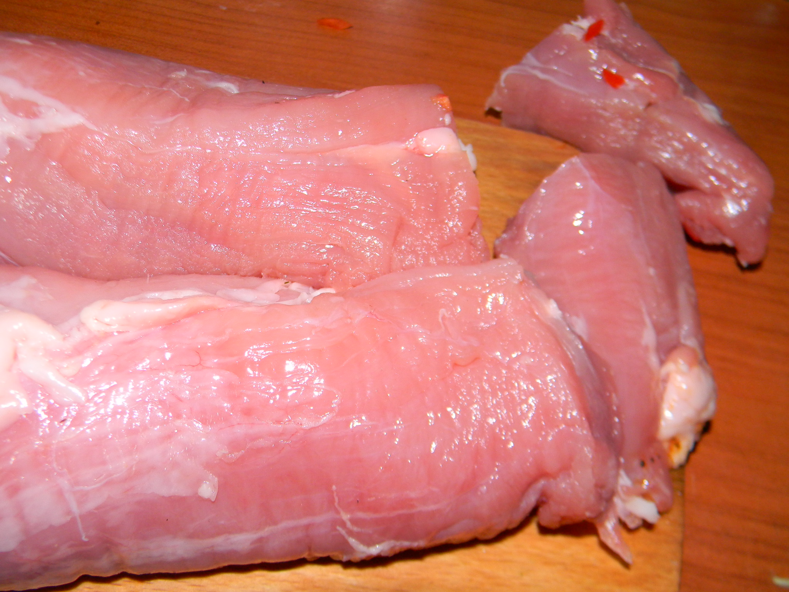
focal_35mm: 36
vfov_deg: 39.7
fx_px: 821
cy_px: 296
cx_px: 394
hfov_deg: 51.4
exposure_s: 1/30
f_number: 3.7
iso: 200
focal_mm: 6.4
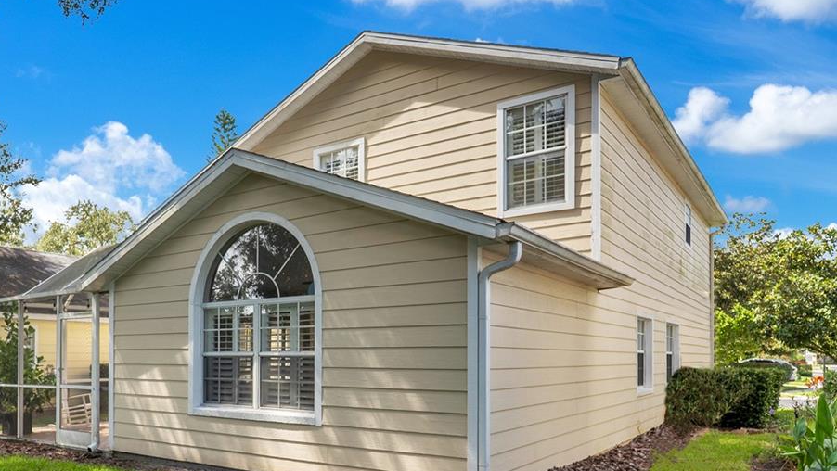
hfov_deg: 67.6
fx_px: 577
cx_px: 215
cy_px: 319
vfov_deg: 43.7
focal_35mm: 26
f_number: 6.3
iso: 100
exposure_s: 1/100
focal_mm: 14
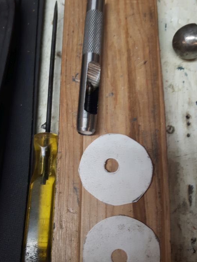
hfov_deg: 39.6
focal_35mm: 36
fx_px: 273
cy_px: 146
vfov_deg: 51.2
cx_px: 88
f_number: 1.9
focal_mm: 3.7
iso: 80
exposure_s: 1/33
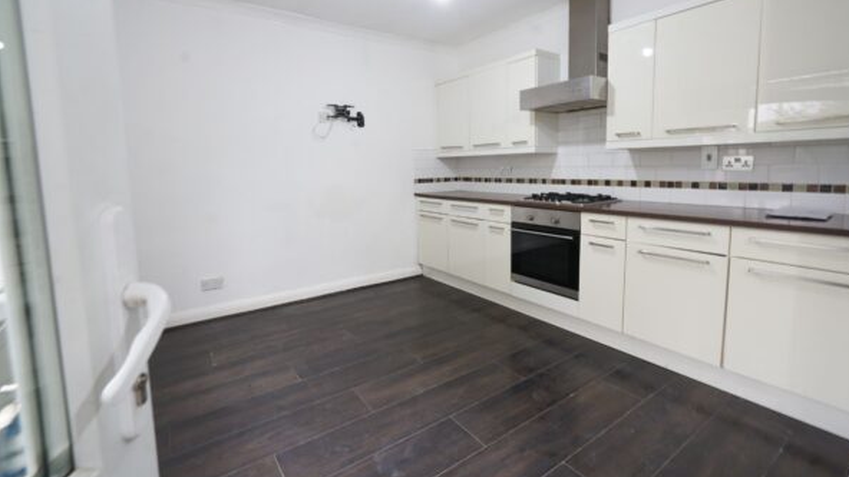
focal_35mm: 17
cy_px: 203
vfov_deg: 63.6
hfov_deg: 95.9
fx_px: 383
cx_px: 429
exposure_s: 1/4
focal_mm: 16
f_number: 7.1
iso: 400
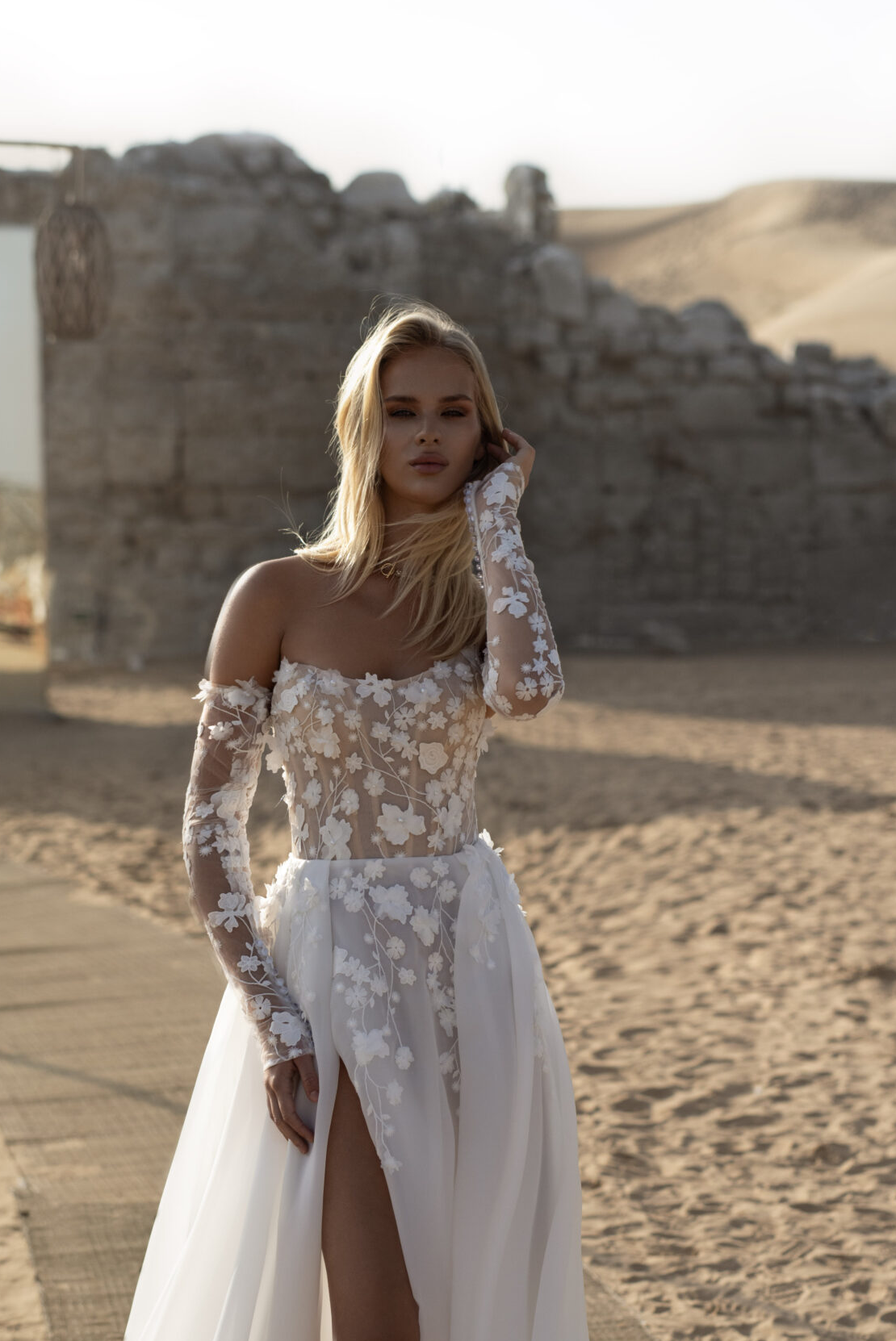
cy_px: 861
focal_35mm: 77
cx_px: 335
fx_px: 2871
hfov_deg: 17.7
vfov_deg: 26.2
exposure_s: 1/2500
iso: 200
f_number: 2.8
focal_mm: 50
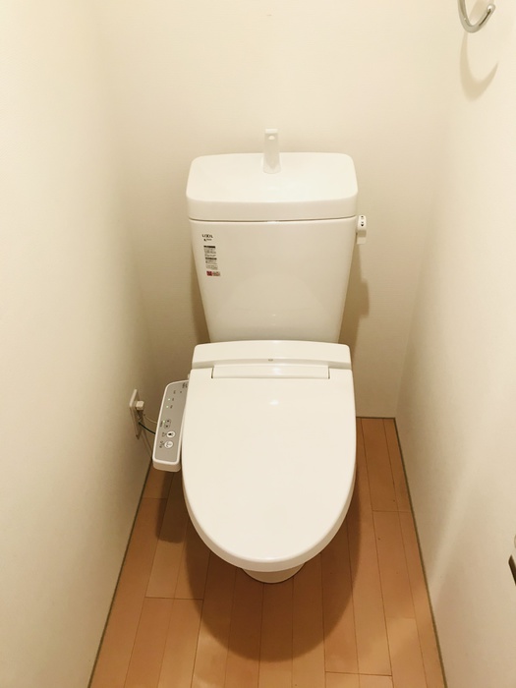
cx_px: 258
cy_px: 344
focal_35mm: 28
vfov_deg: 63.4
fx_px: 557
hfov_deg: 49.7
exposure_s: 1/17
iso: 40
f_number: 1.8
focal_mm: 3.99
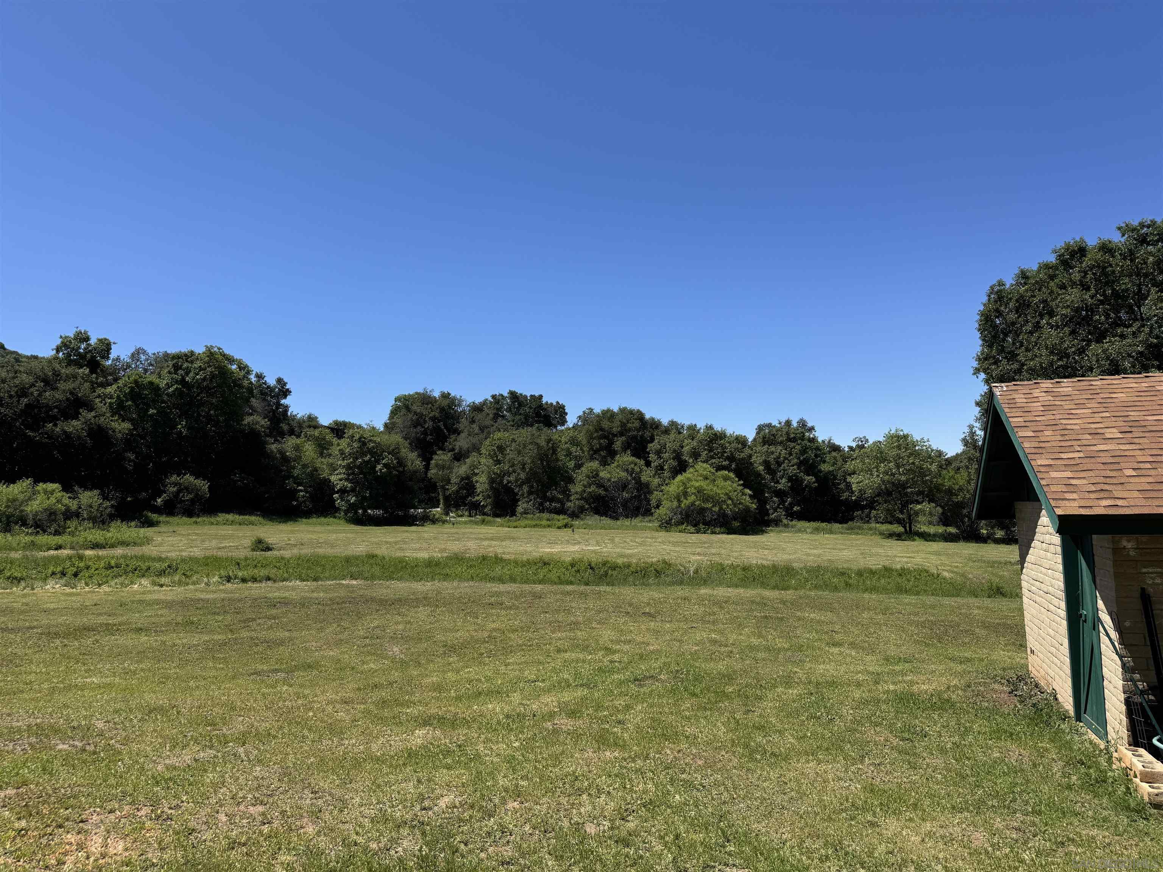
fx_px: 806
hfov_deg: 71.6
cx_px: 582
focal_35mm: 24
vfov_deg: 56.8
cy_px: 436
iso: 80
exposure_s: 1/4950
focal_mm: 6.76
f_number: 1.78
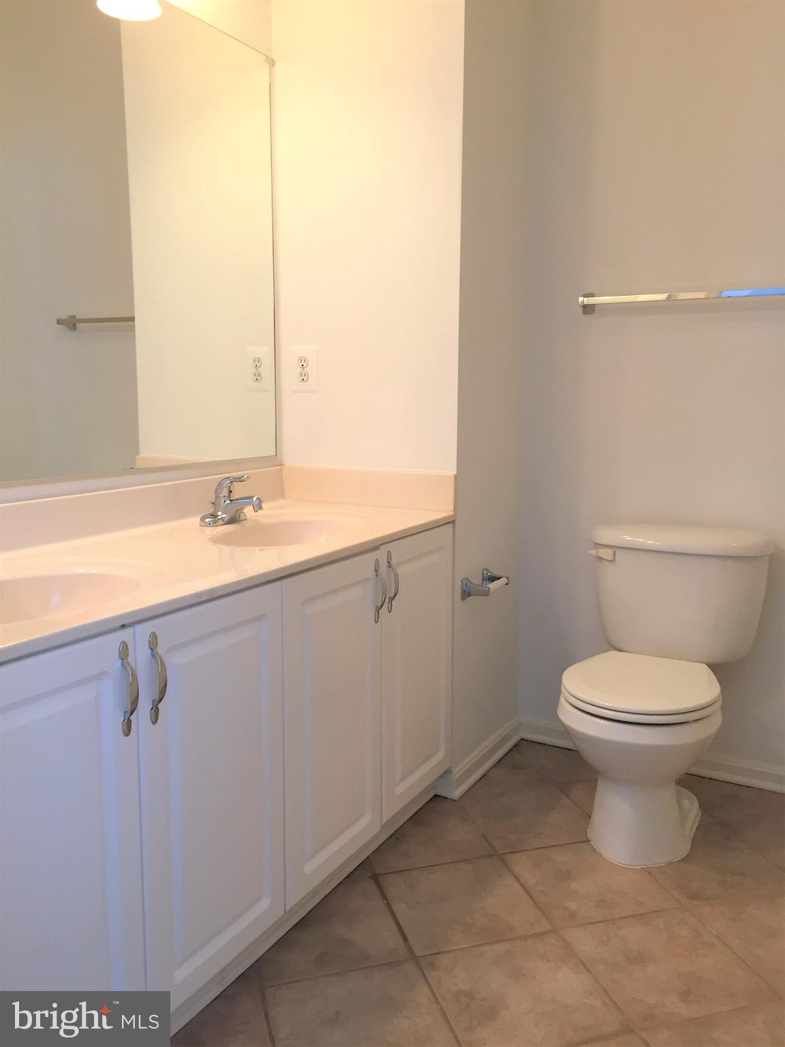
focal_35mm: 29
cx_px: 392
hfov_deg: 48.2
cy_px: 524
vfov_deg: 61.7
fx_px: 877
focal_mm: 4.15
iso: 80
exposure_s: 1/30
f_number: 2.2
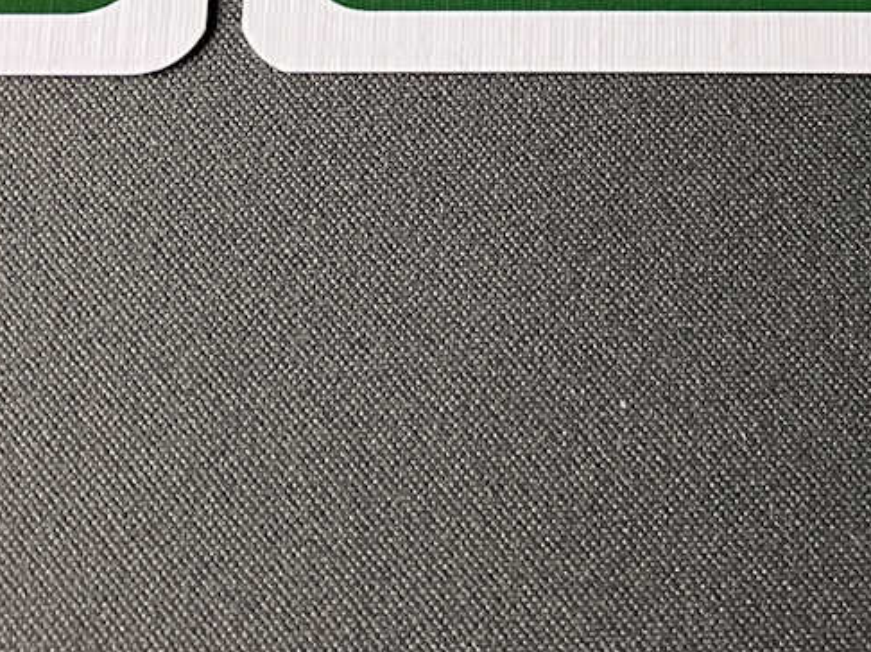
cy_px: -322
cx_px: 677
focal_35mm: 93
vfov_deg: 14.8
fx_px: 2339
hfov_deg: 20.9
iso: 100
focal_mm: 3.99
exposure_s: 1/60
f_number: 1.8
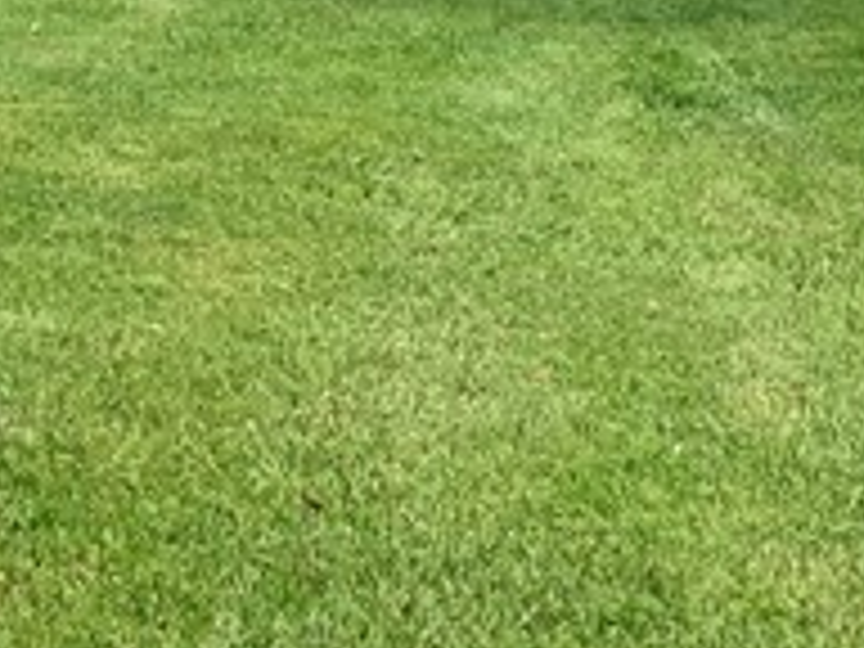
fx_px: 3469
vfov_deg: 9.4
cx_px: -148
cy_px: -986
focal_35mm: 139
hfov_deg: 13.8
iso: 25
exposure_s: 1/1916
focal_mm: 4.25
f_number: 1.8
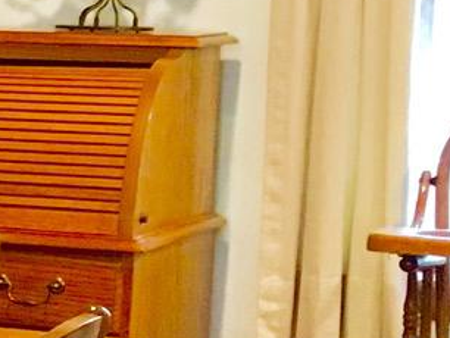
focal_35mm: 194
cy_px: 260
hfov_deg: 8.8
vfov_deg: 7.7
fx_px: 2524
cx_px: -768
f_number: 2.2
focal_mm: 4.15
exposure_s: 1/30
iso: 160
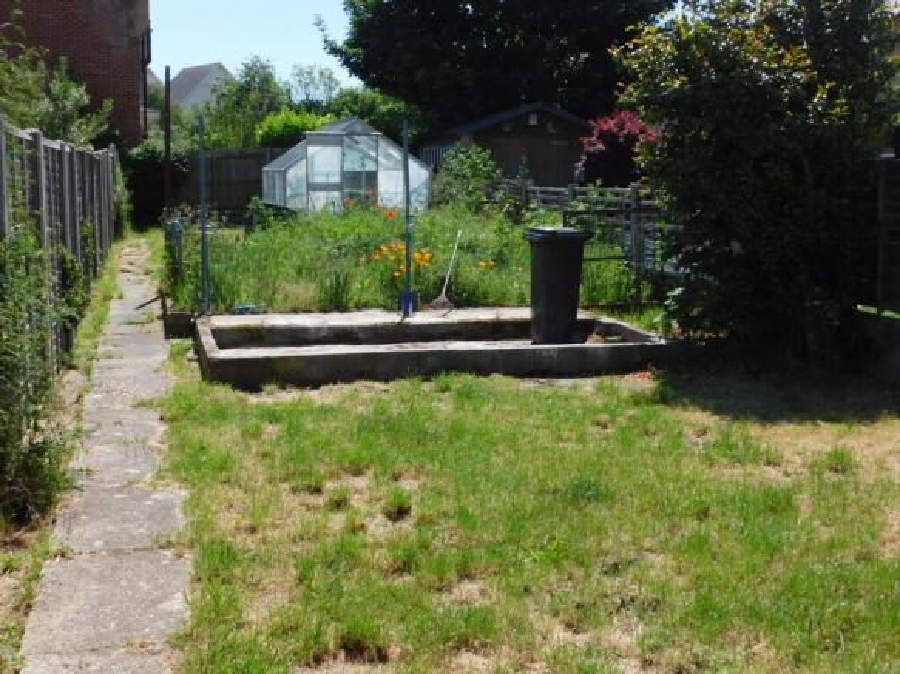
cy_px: 337
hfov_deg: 46.8
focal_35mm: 40
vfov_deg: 35.9
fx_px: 1040
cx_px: 450
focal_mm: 7.1
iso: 125
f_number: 3.6
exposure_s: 1/1000
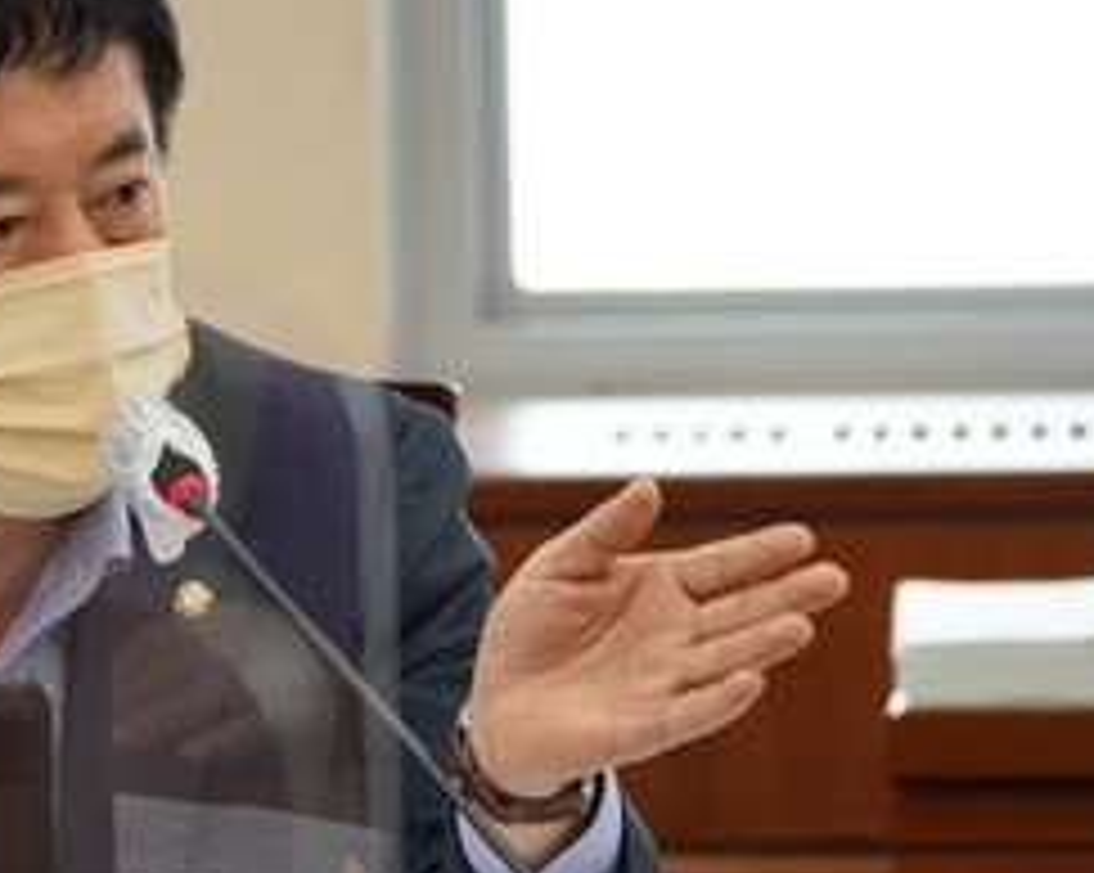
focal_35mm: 327
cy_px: 578
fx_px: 10579
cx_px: -86
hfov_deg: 5.9
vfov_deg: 4.7
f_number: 5
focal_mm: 141
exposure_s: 1/160
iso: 1250
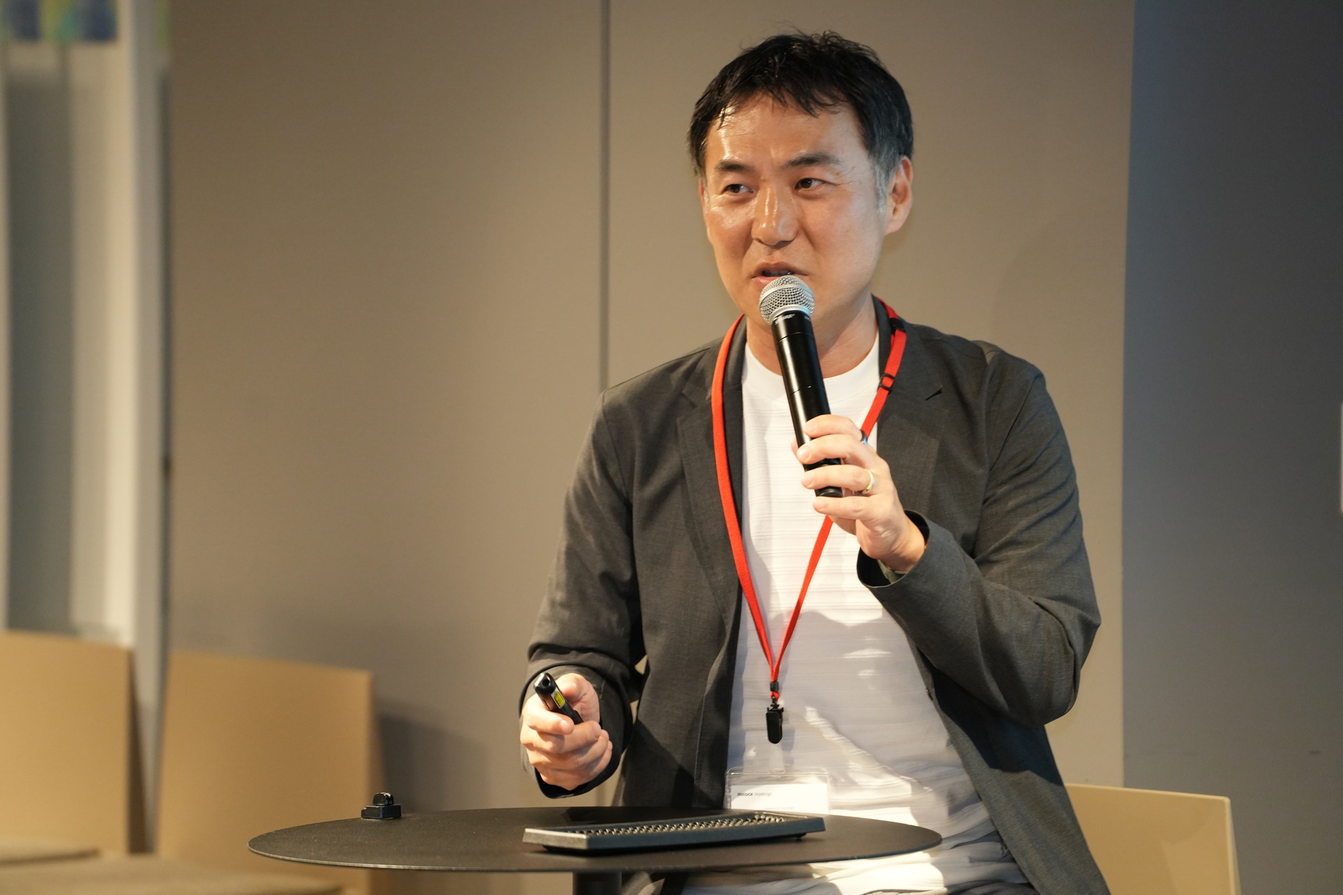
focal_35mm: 180
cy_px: 448
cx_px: 672
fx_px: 6714
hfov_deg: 11.4
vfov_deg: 7.6
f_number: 3.5
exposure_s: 1/200
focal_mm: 180
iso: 3200
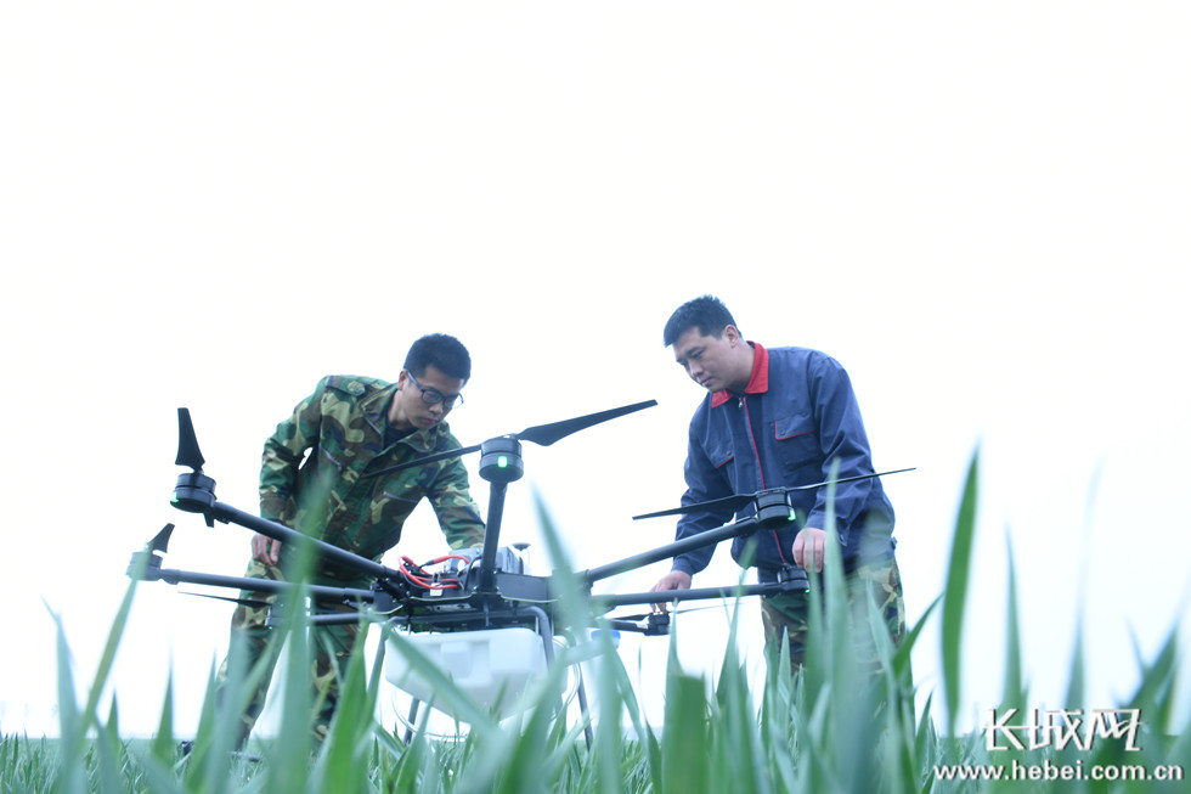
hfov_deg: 61.9
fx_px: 992
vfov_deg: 43.6
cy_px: 397
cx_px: 596
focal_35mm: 30
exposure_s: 1/40
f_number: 7.1
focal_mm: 20
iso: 100
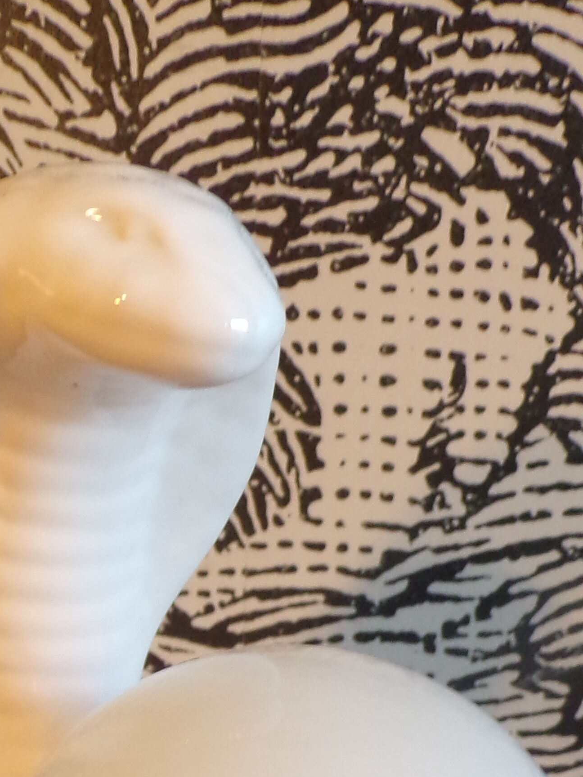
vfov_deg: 27.4
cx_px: 173
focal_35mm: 64
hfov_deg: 22.8
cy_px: 881
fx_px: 1437
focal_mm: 4.3
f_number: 3
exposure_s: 1/25
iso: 200
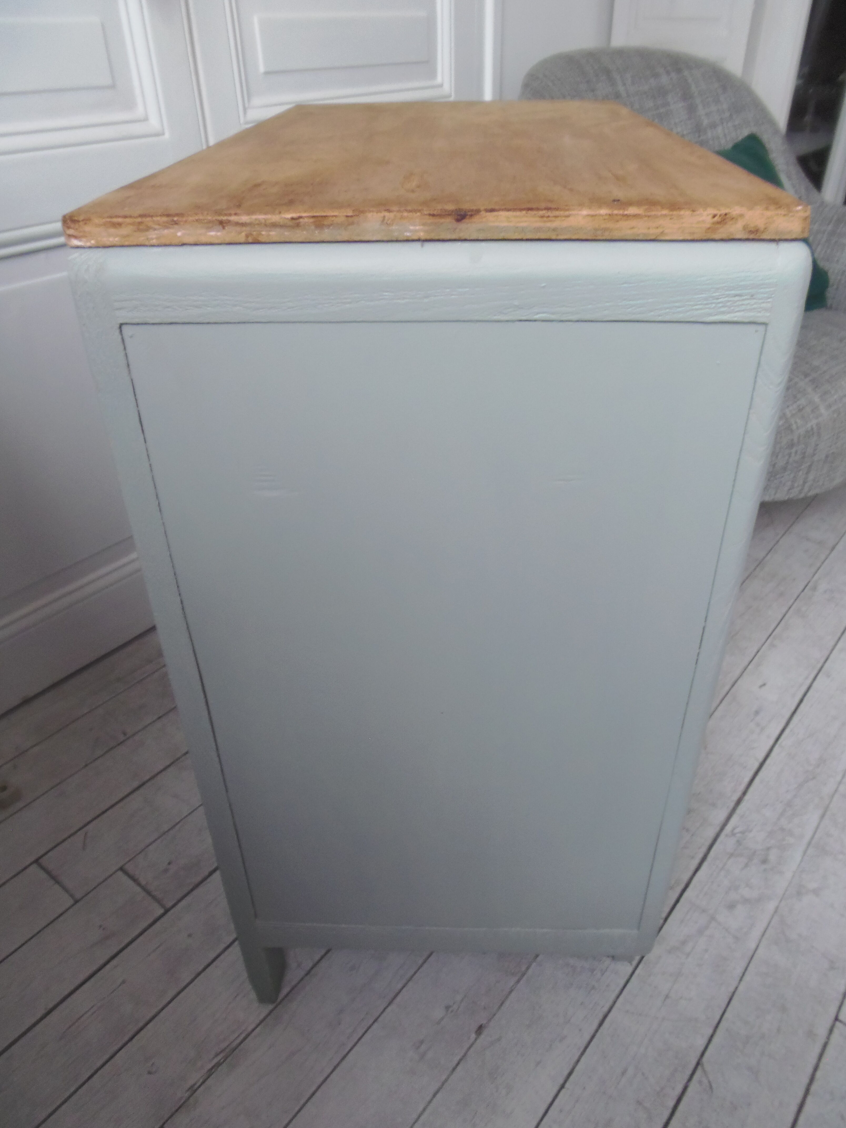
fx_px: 782
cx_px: 423
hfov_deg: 56.8
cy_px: 564
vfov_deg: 71.6
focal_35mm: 24
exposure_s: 1/6
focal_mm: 4.3
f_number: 2.9
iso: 200
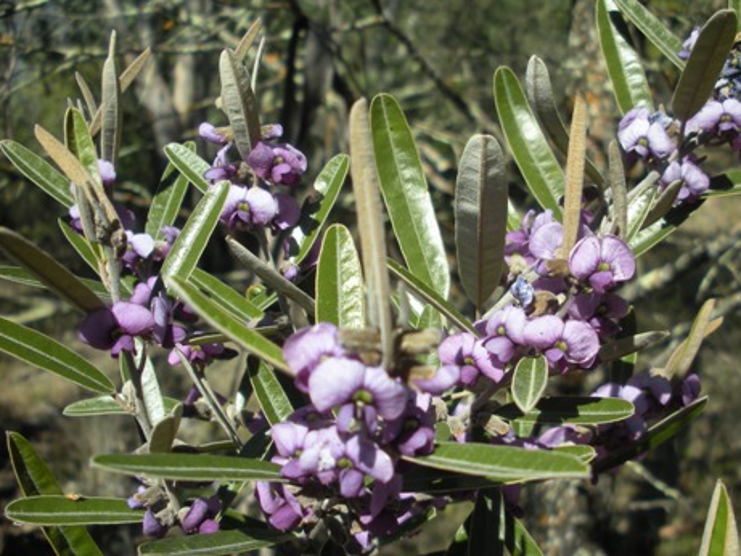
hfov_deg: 45.7
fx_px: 878
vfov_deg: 35.1
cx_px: 413
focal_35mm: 41
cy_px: 290
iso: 64
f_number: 3.5
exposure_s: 1/430
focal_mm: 6.3
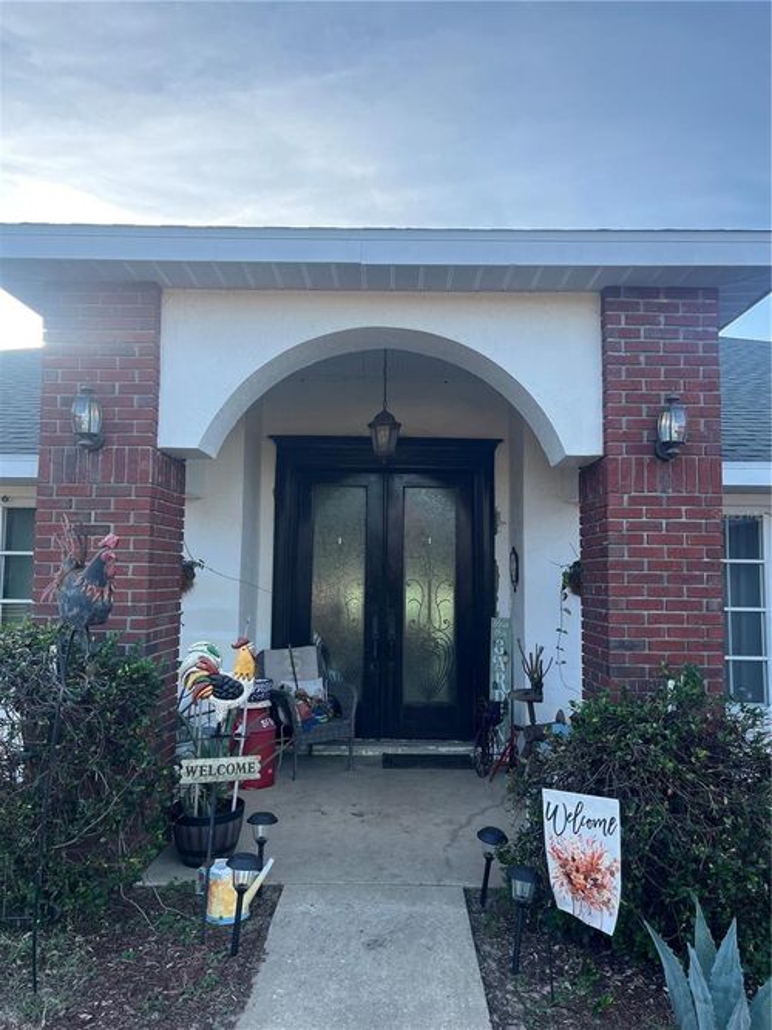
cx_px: 386
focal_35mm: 26
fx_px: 773
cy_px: 515
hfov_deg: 53.0
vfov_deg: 67.3
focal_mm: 5.1
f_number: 1.6
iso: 50
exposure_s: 1/799
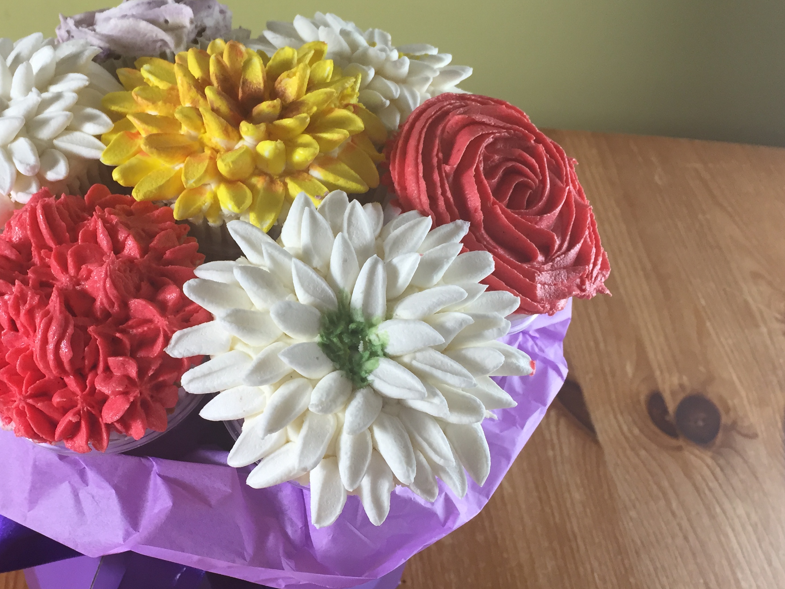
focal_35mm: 42
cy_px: 337
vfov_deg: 34.3
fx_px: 952
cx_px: 261
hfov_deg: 44.1
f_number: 2.2
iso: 40
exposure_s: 1/33
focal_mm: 4.15
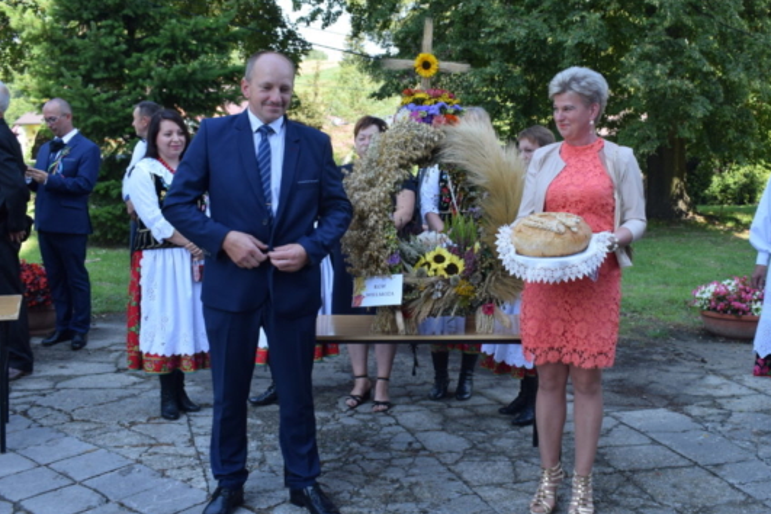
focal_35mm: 42
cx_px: 450
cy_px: 256
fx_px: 891
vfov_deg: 32.2
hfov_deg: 46.6
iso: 400
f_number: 8
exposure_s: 1/250
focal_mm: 23
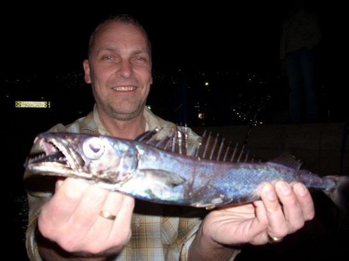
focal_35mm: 37
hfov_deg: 50.2
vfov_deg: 38.6
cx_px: 174
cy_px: 130
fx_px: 373
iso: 64
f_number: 2.8
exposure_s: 1/60
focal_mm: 6.2
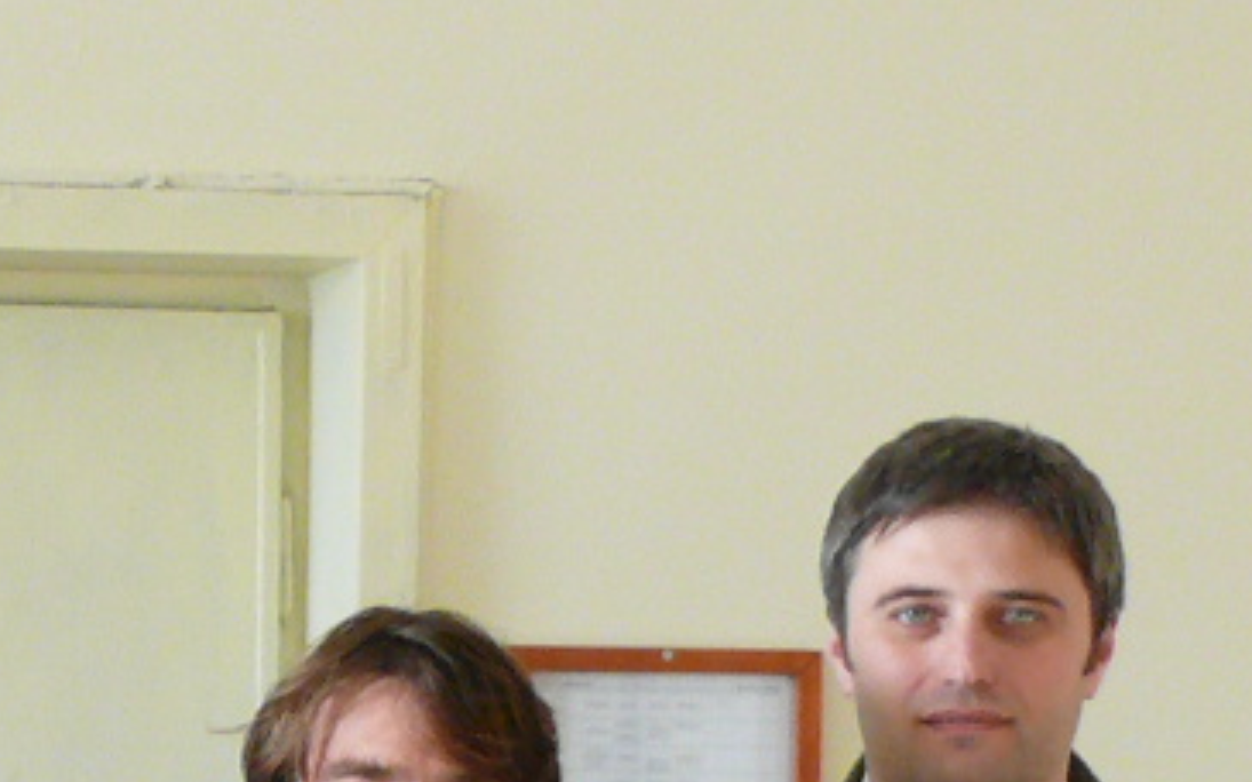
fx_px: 5868
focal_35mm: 172
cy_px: 1526
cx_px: -837
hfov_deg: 11.5
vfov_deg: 7.4
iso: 200
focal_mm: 7.9
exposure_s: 1/30
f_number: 2.8
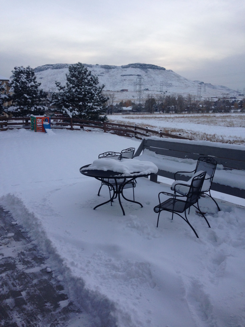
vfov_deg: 55.4
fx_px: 311
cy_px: 164
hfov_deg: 42.9
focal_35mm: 33
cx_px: 122
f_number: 2.4
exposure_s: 1/40
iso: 50
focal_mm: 4.12
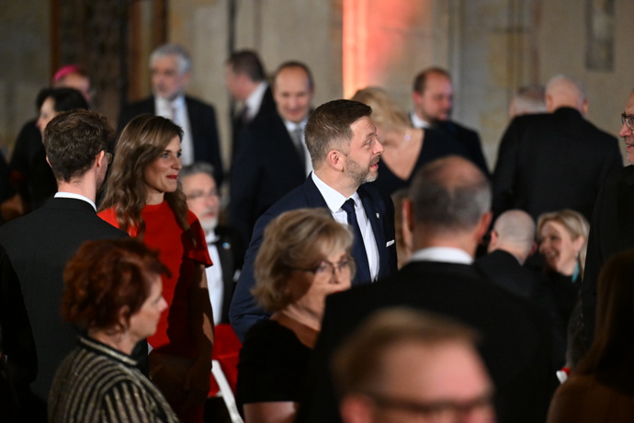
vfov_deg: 6.9
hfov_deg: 10.3
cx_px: 317
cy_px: 212
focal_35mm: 200
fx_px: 3522
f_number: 3.5
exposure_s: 1/400
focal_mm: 200
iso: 8000
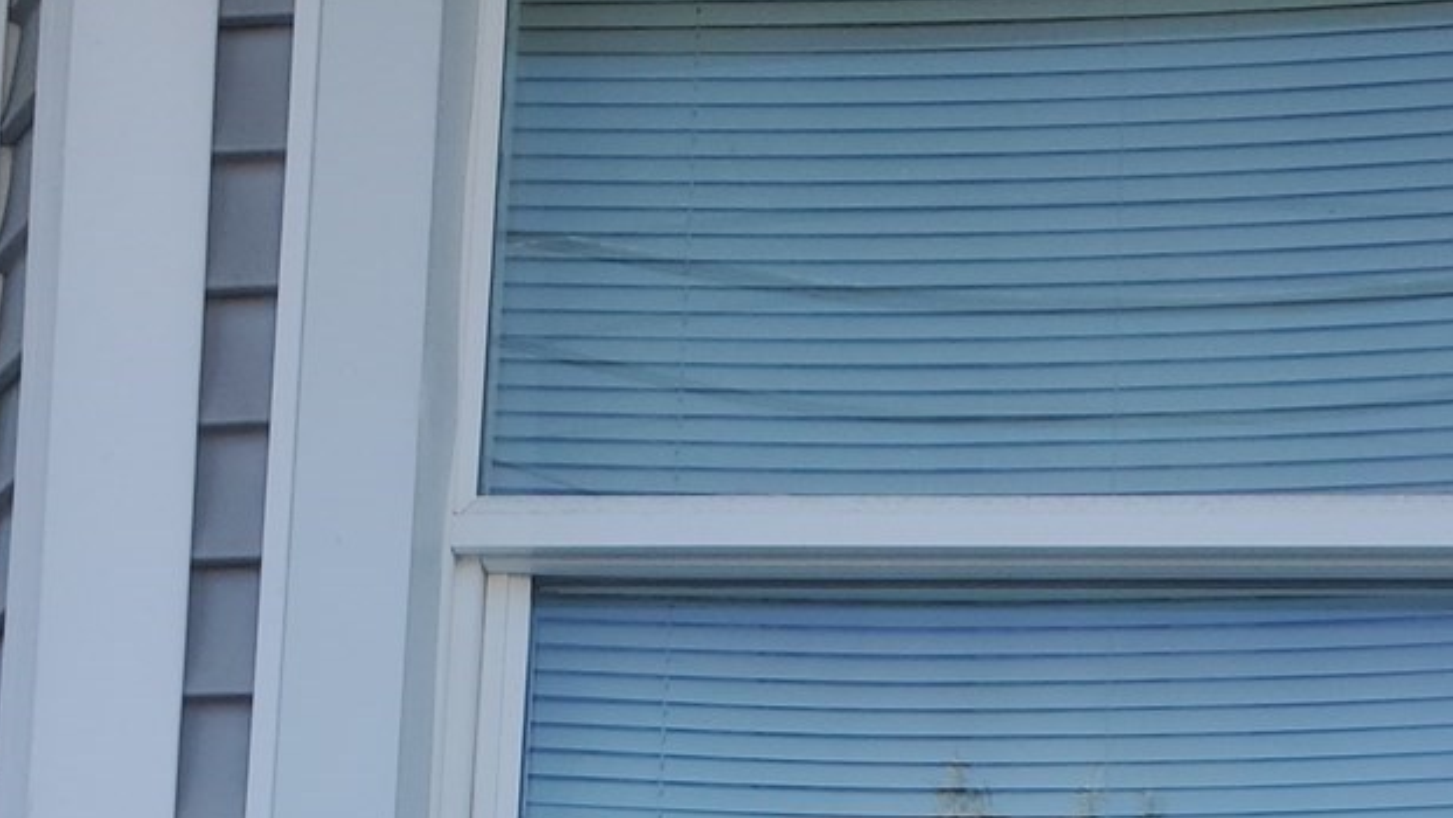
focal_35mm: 70
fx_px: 2697
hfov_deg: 29.9
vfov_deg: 14.0
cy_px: 1727
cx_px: 974
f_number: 2.4
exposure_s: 1/494
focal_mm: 4.3
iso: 50
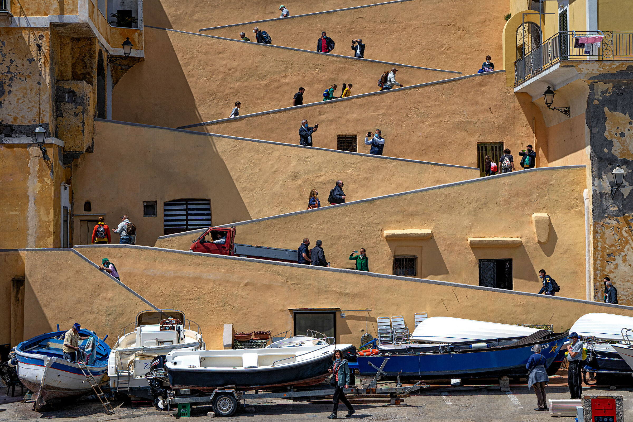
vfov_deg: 19.5
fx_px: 1231
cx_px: 316
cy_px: 211
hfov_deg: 28.8
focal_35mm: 70
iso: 100
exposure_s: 1/500
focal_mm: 70
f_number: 10
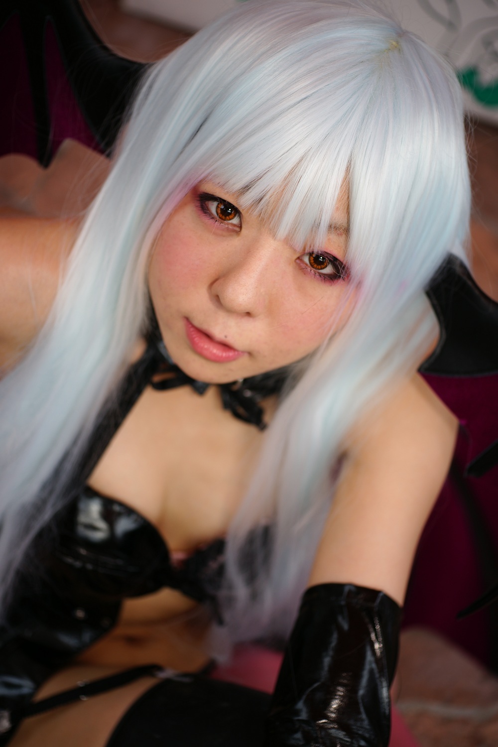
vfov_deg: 39.6
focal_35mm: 50
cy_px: 374
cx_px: 249
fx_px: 1037
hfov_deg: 27.0
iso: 100
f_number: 2.8
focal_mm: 50
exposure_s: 1/250
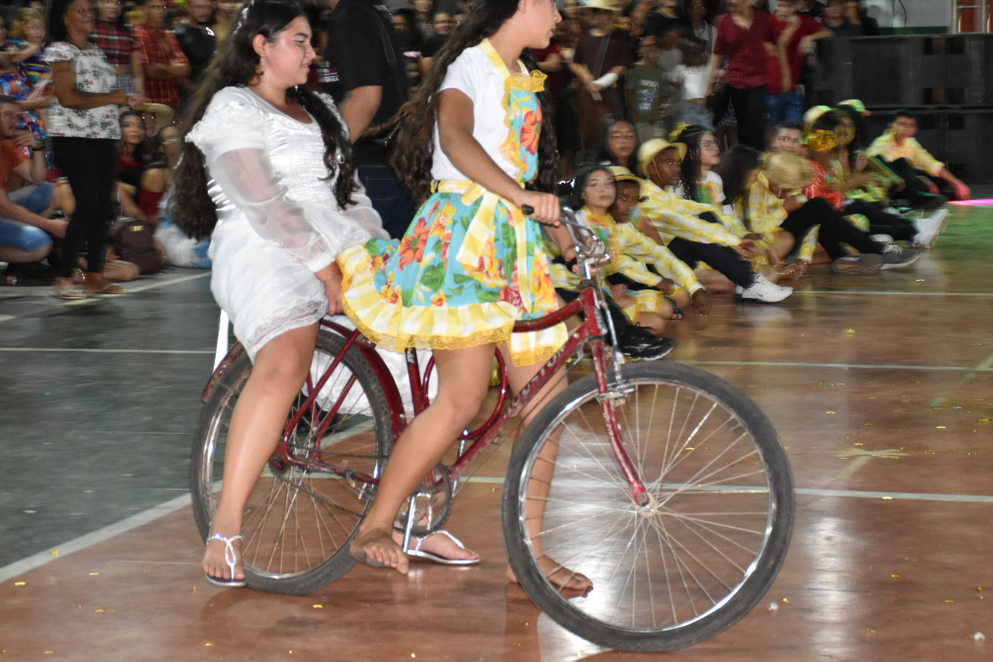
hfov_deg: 20.6
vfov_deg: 13.8
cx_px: 591
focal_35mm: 99
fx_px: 2731
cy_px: 290
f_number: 4.8
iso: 3200
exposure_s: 1/100
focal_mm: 52
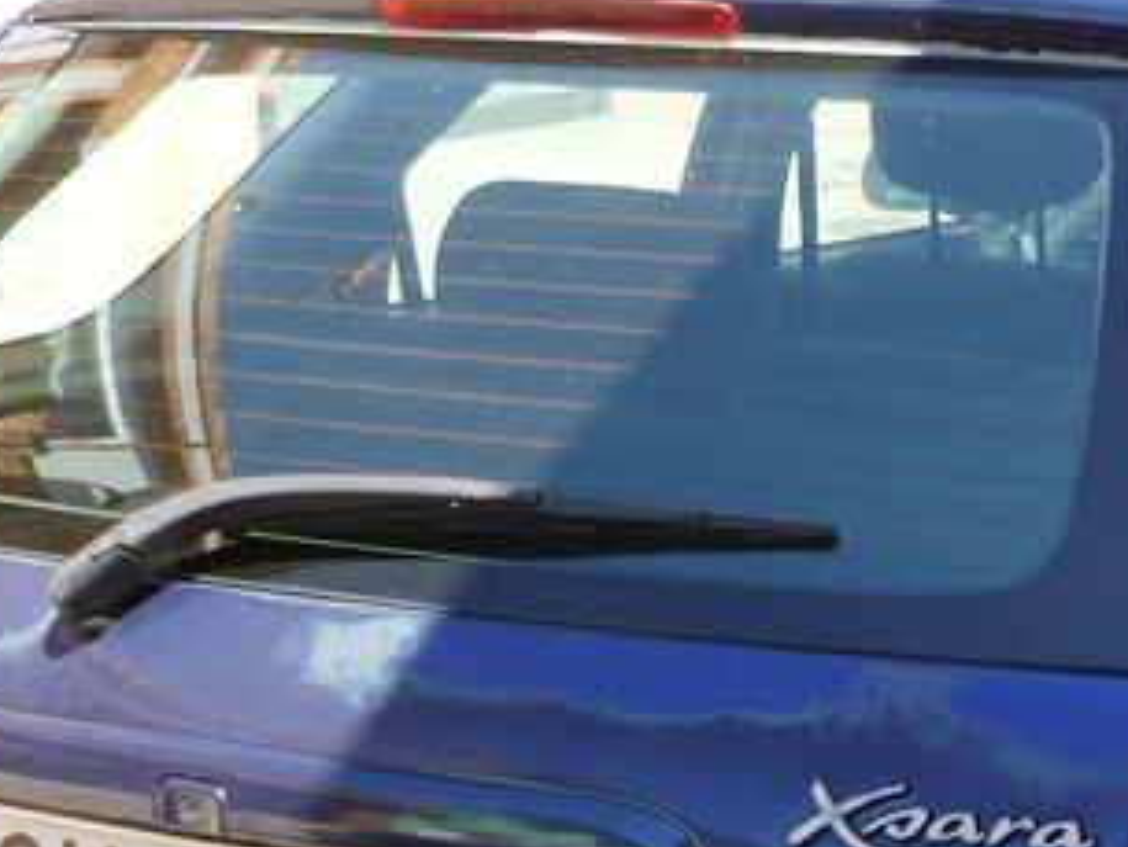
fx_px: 3064
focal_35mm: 94
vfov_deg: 15.5
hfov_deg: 20.8
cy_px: 773
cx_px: 773
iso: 80
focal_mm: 5
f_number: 3.3
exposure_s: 1/160
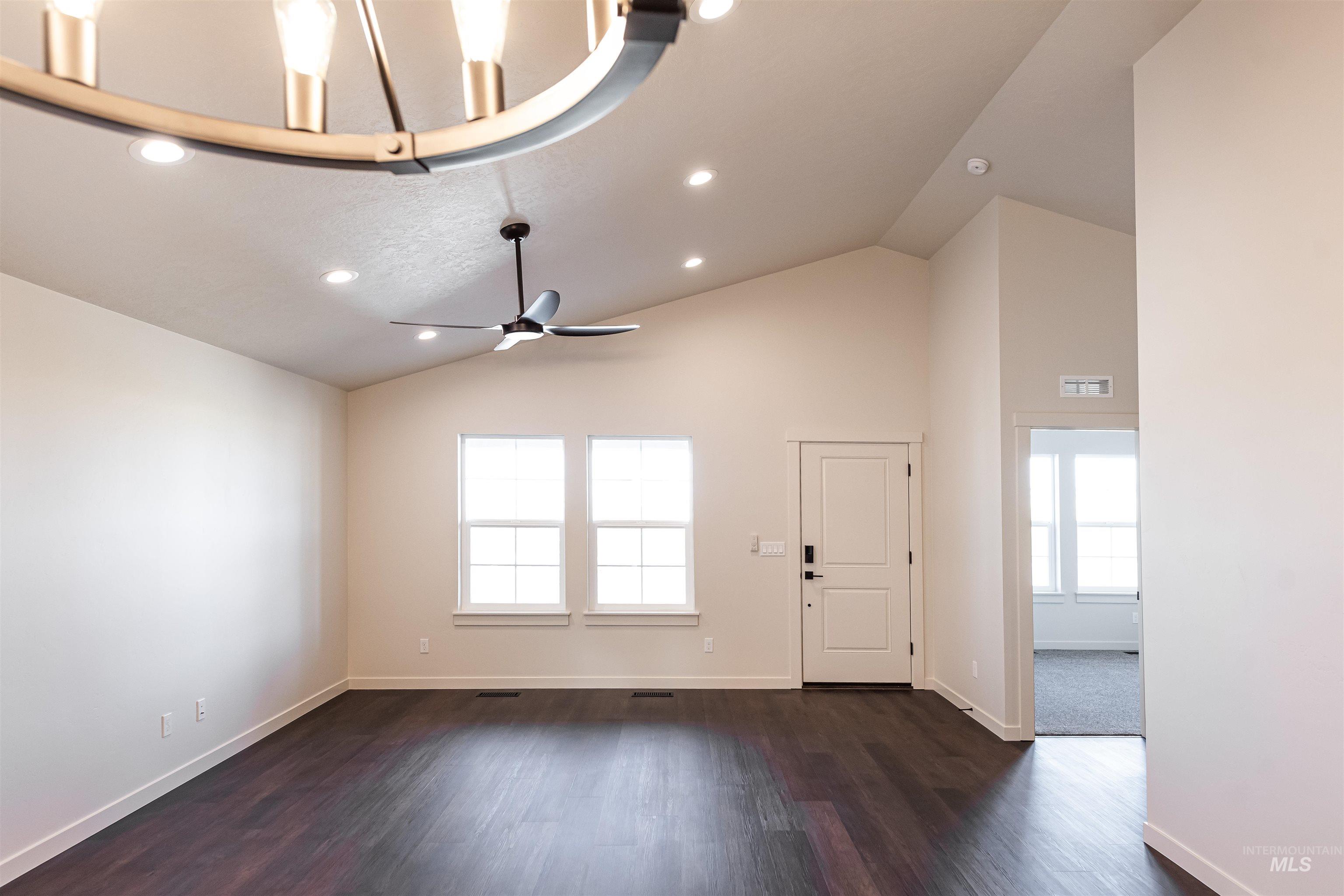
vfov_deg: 59.5
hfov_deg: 81.2
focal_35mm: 21
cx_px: 672
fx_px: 784
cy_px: 448
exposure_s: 1/100
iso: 1250
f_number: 4
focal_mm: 21
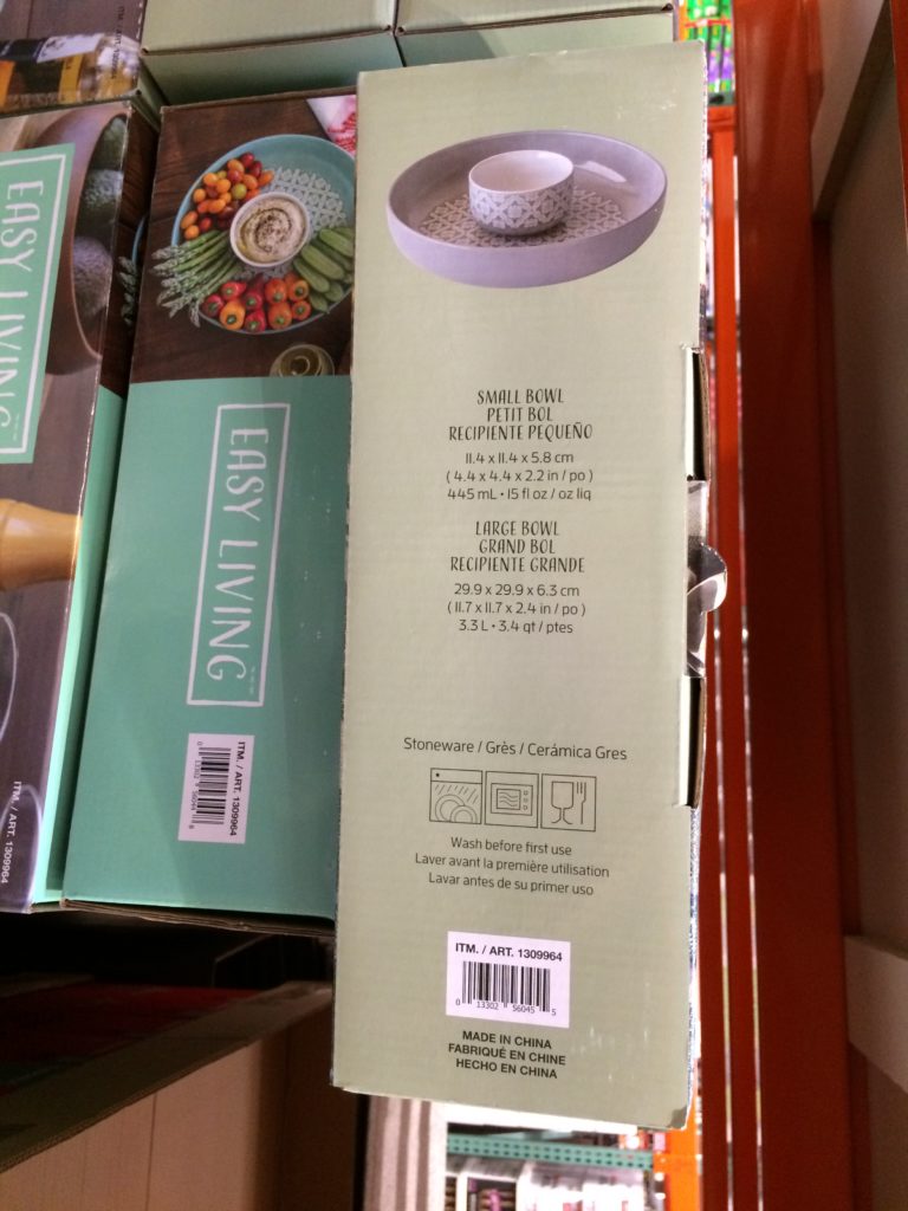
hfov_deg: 48.2
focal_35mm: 29
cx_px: 454
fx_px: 1014
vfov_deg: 61.7
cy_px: 606
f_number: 2.2
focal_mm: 4.15
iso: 320
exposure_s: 1/33
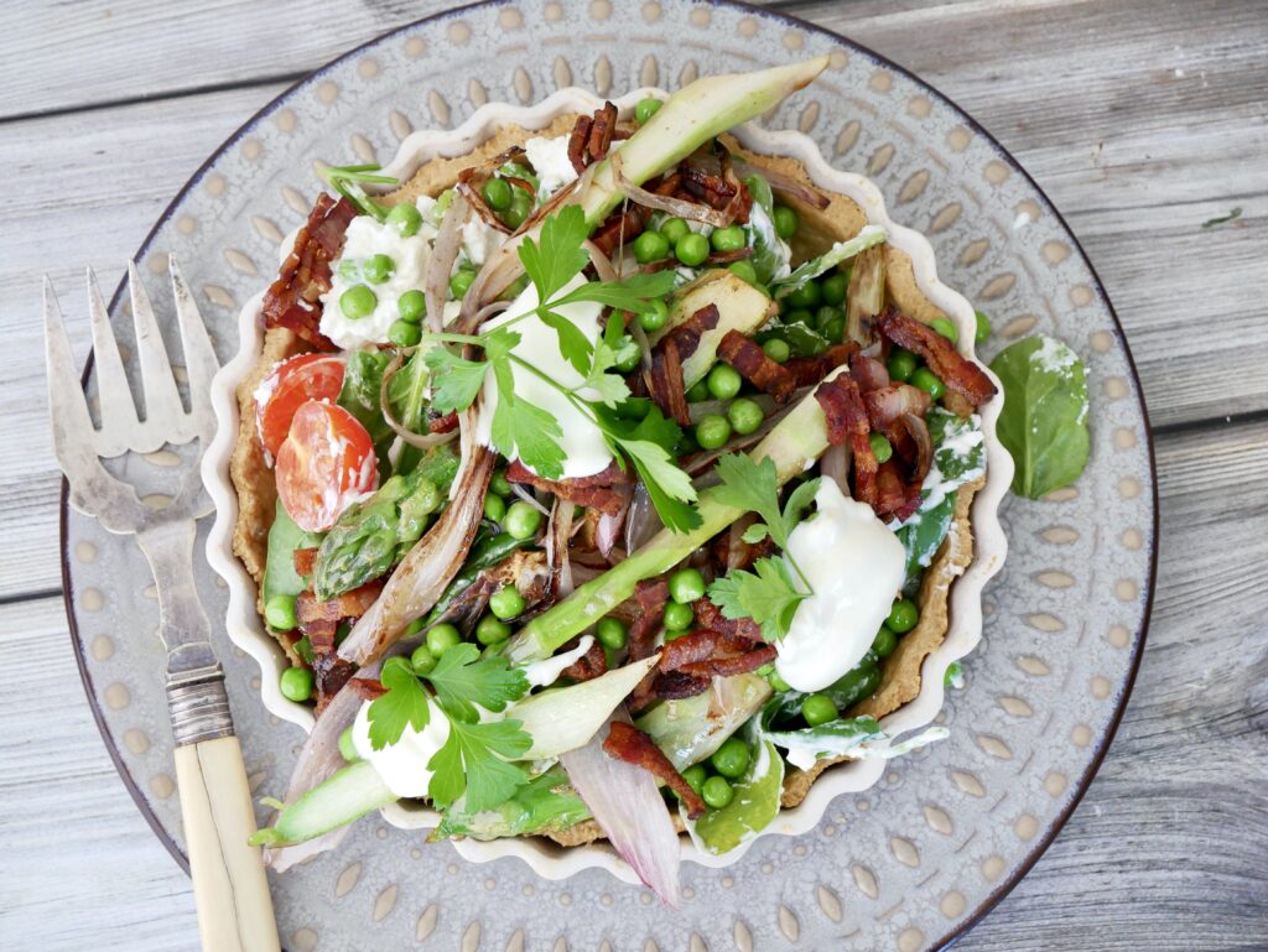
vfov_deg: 27.1
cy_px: 476
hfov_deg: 35.5
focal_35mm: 54
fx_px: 1979
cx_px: 634
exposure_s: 1/60
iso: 1250
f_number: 5.6
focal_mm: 27
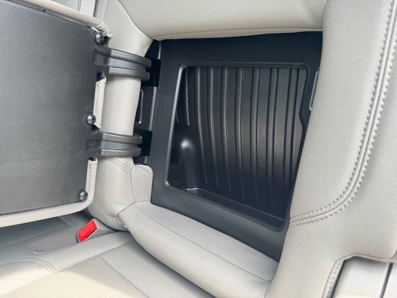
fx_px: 275
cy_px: 149
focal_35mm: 24
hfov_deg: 71.6
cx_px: 198
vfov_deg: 56.8
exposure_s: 1/174
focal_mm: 6.76
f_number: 1.78
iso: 80
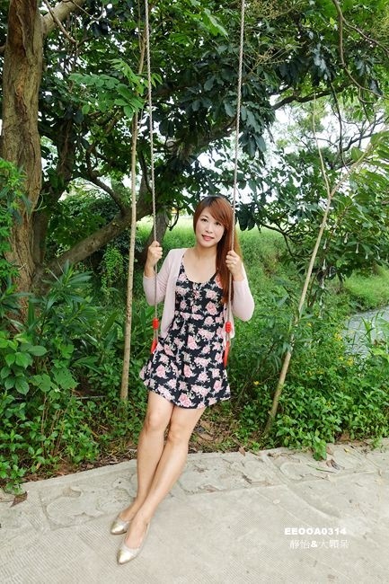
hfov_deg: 53.1
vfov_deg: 73.8
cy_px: 292
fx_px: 389
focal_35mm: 24
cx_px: 194
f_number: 2.8
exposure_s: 1/250
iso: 125
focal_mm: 8.8
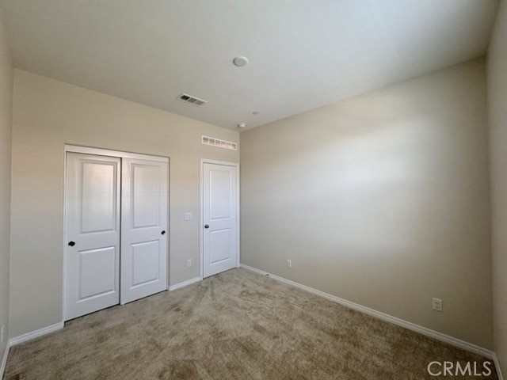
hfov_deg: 102.1
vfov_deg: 85.7
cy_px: 190
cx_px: 254
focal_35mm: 14
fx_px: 205
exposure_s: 1/99
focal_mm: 2.22
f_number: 2.2
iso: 200
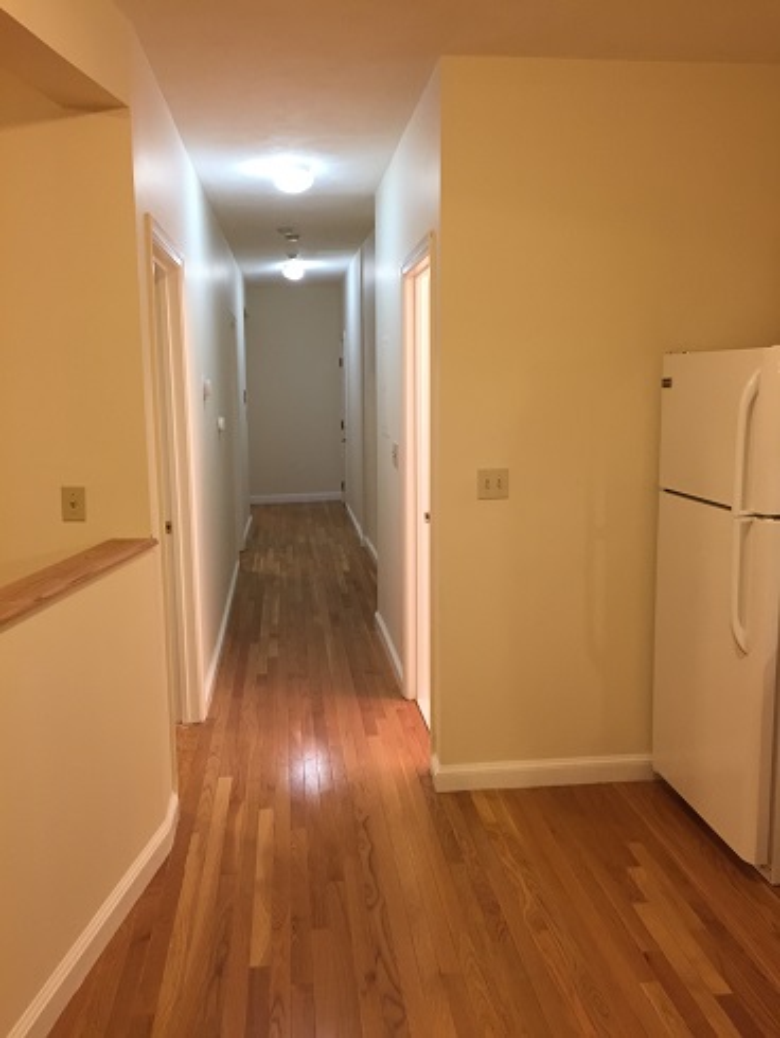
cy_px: 519
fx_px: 871
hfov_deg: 48.3
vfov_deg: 61.6
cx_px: 390
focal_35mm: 29
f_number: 2.2
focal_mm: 4.15
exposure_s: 1/30
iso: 100
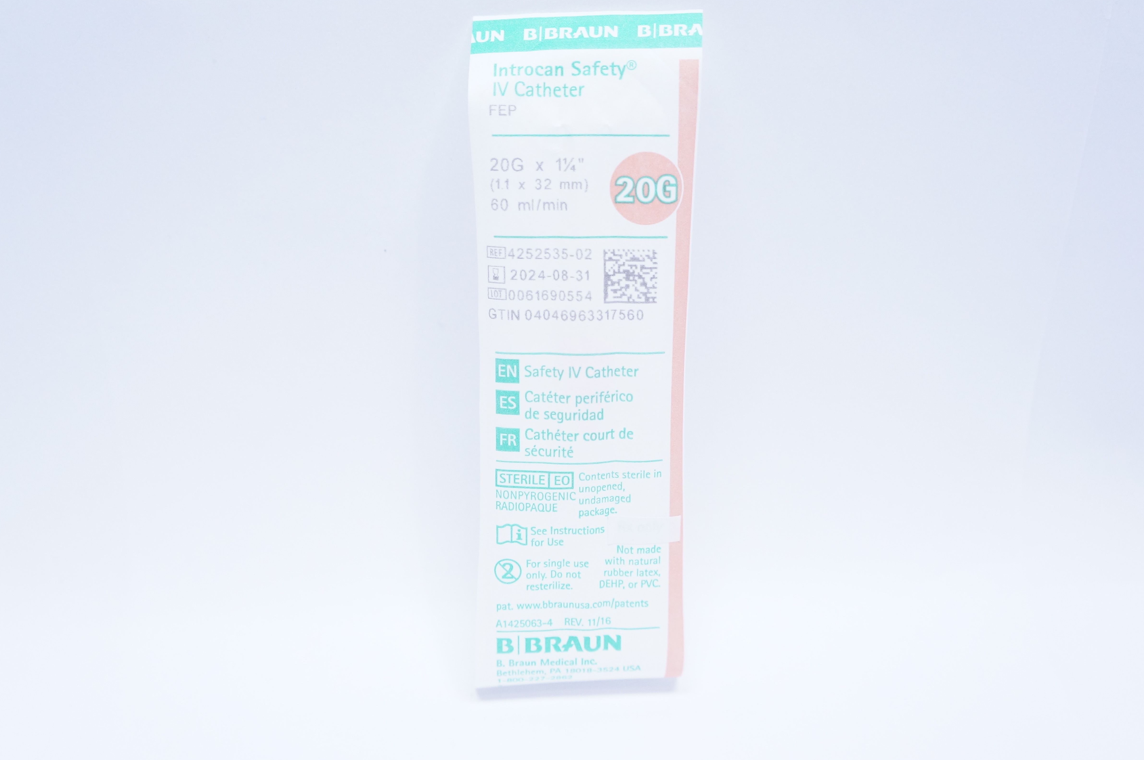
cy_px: 372
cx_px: 584
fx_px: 1223
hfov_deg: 50.1
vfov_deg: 34.5
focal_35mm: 39
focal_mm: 25
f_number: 4.5
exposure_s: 1/160
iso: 1600
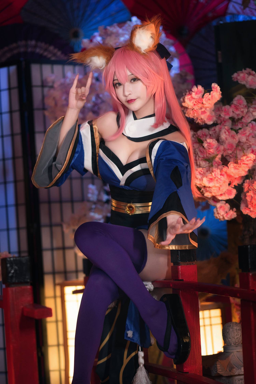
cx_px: 128
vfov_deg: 23.9
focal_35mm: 85
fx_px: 907
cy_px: 192
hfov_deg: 16.1
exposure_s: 1/160
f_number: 2.5
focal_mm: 85
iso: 1250
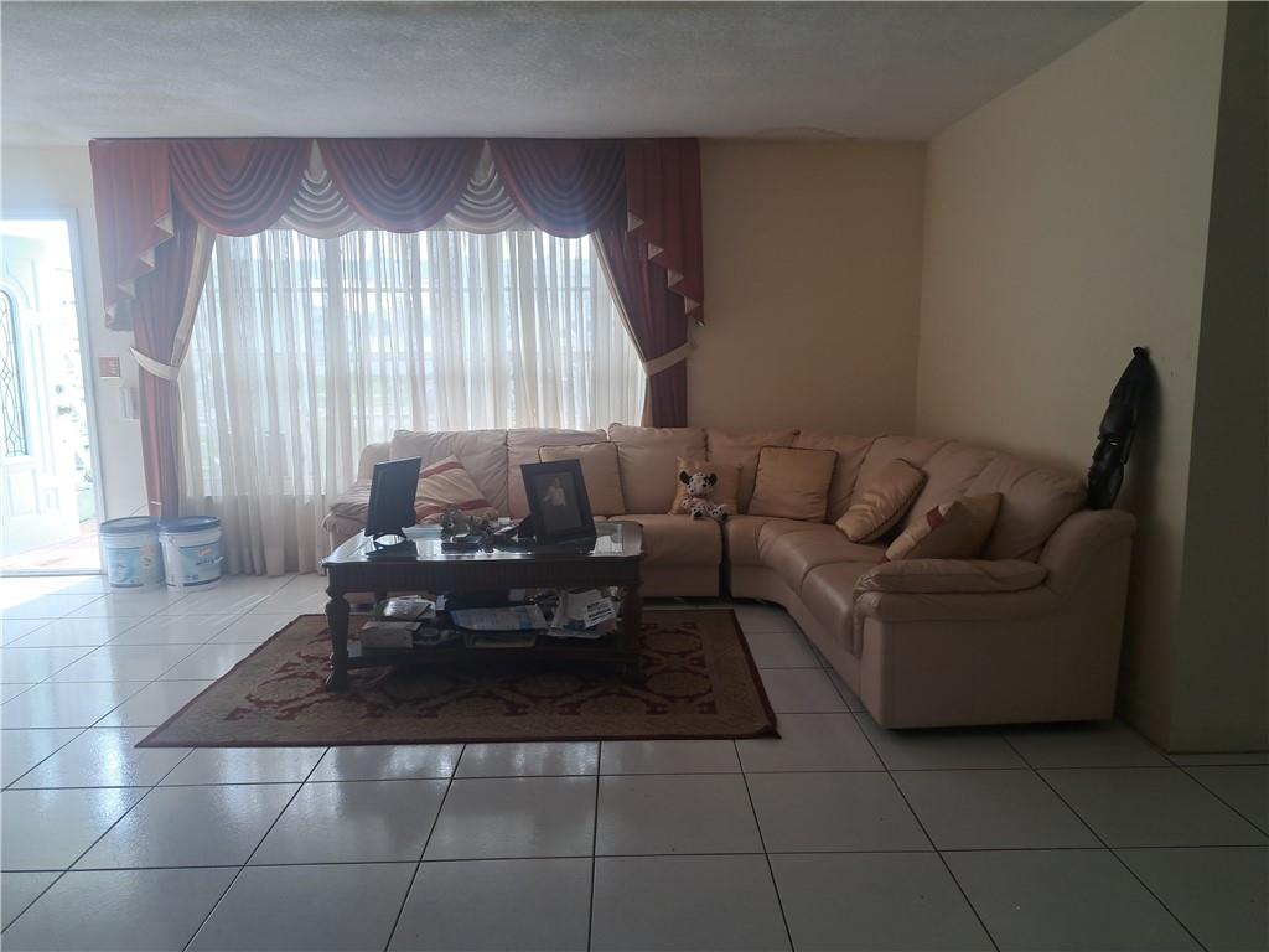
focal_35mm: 24
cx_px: 634
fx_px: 880
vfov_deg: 56.8
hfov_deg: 71.6
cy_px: 476
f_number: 1.8
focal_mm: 5.23
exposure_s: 1/60
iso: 50
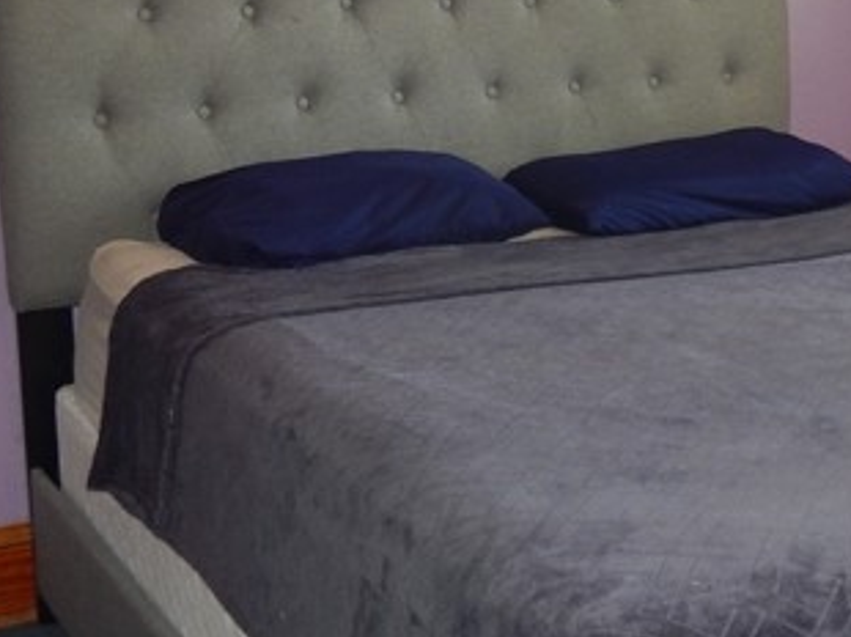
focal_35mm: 76
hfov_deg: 24.1
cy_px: 162
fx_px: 1867
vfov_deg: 19.2
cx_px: 931
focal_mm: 4
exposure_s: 1/30
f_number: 3
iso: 200
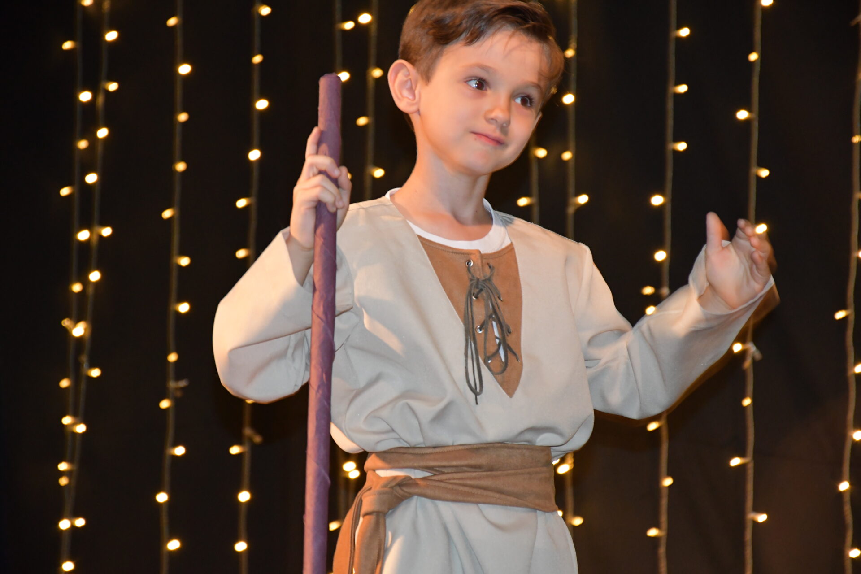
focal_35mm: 168
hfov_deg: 12.2
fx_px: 4018
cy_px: 287
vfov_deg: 8.2
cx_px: 430
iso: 2800
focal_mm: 112
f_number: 5.6
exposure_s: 1/60
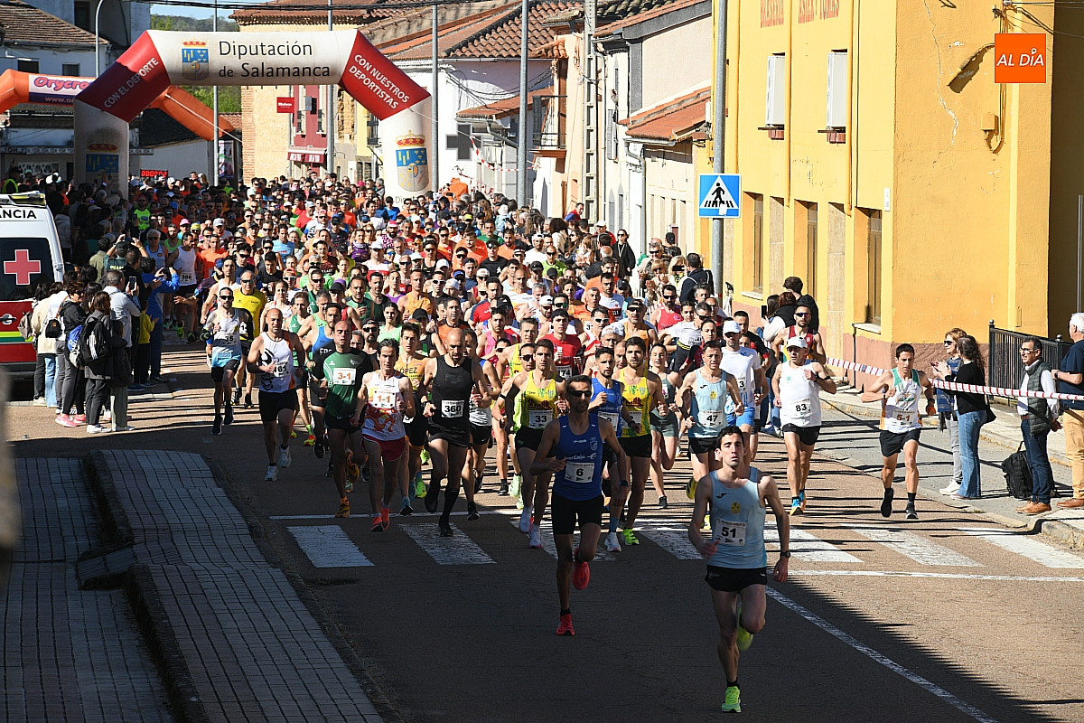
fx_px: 6022
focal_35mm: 200
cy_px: 362
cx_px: 542
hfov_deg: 10.3
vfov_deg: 6.9
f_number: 10
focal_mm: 200
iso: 200
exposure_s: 1/250
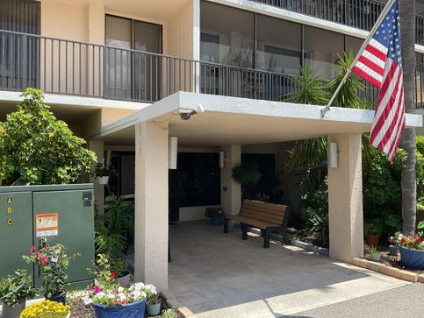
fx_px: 368
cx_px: 216
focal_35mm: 30
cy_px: 160
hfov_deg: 59.9
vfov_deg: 46.9
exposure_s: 1/534
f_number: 1.8
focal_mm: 3
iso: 16
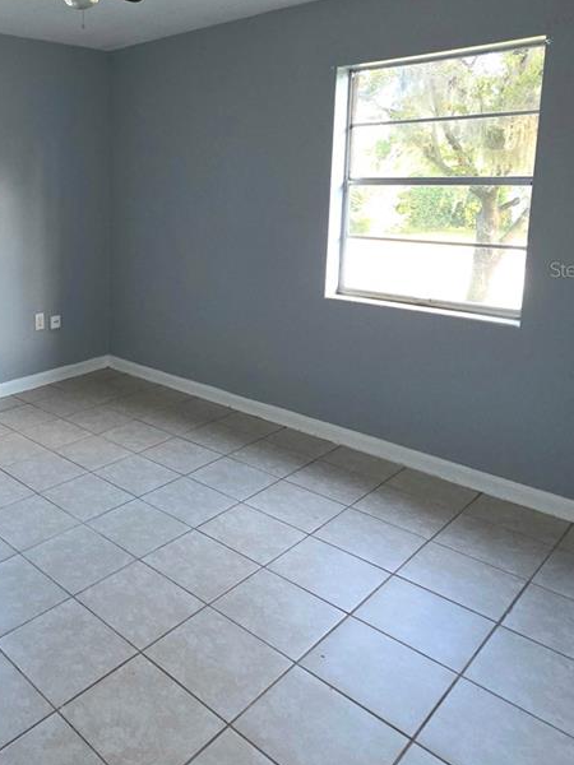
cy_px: 269
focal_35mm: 26
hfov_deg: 48.0
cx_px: 66
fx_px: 575
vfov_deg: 65.9
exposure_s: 1/60.2
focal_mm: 2.2
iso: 160
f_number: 1.9
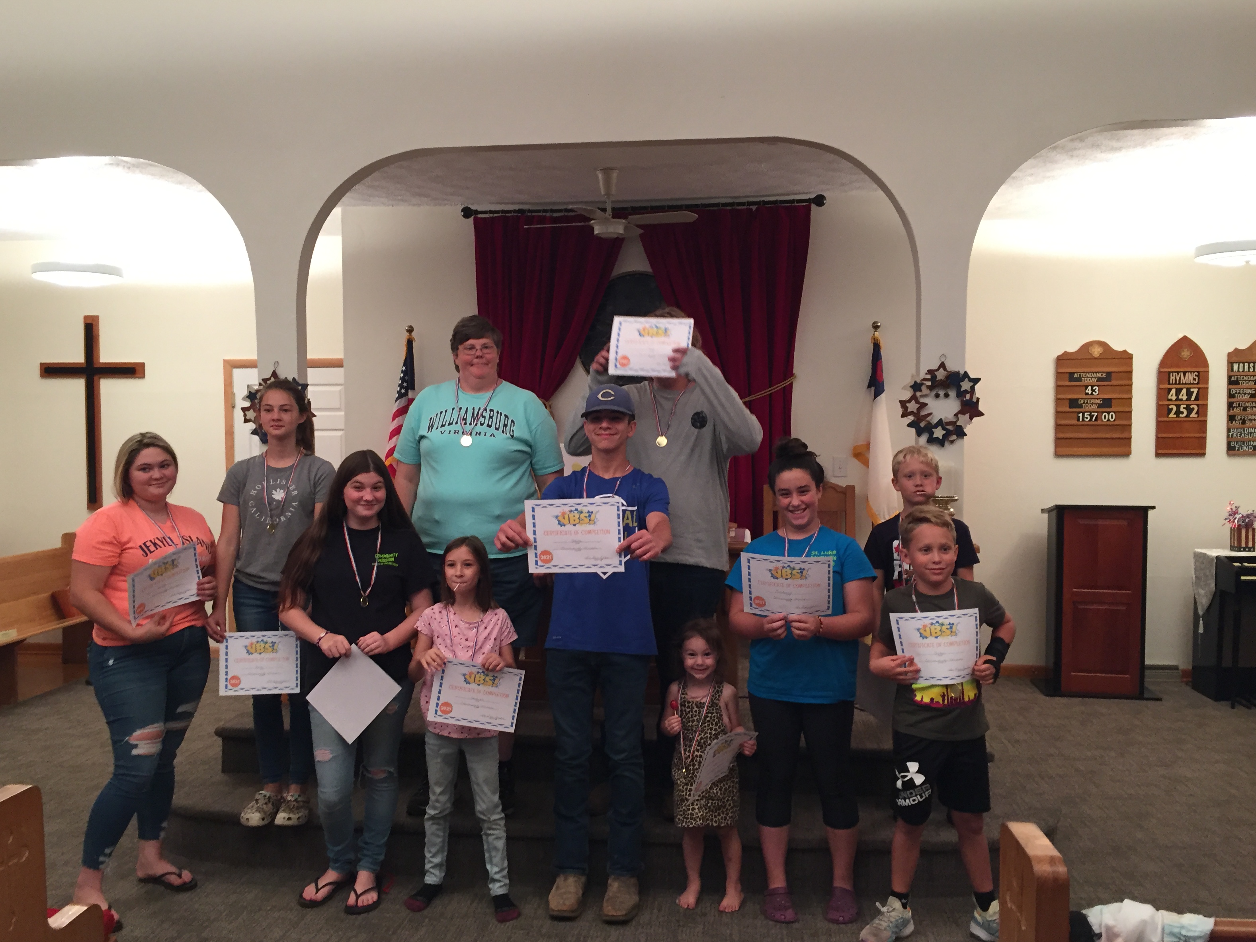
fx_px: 1088
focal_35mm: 30
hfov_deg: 60.0
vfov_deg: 46.8
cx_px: 611
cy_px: 479
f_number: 2.2
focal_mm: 4.15
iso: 125
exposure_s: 1/30
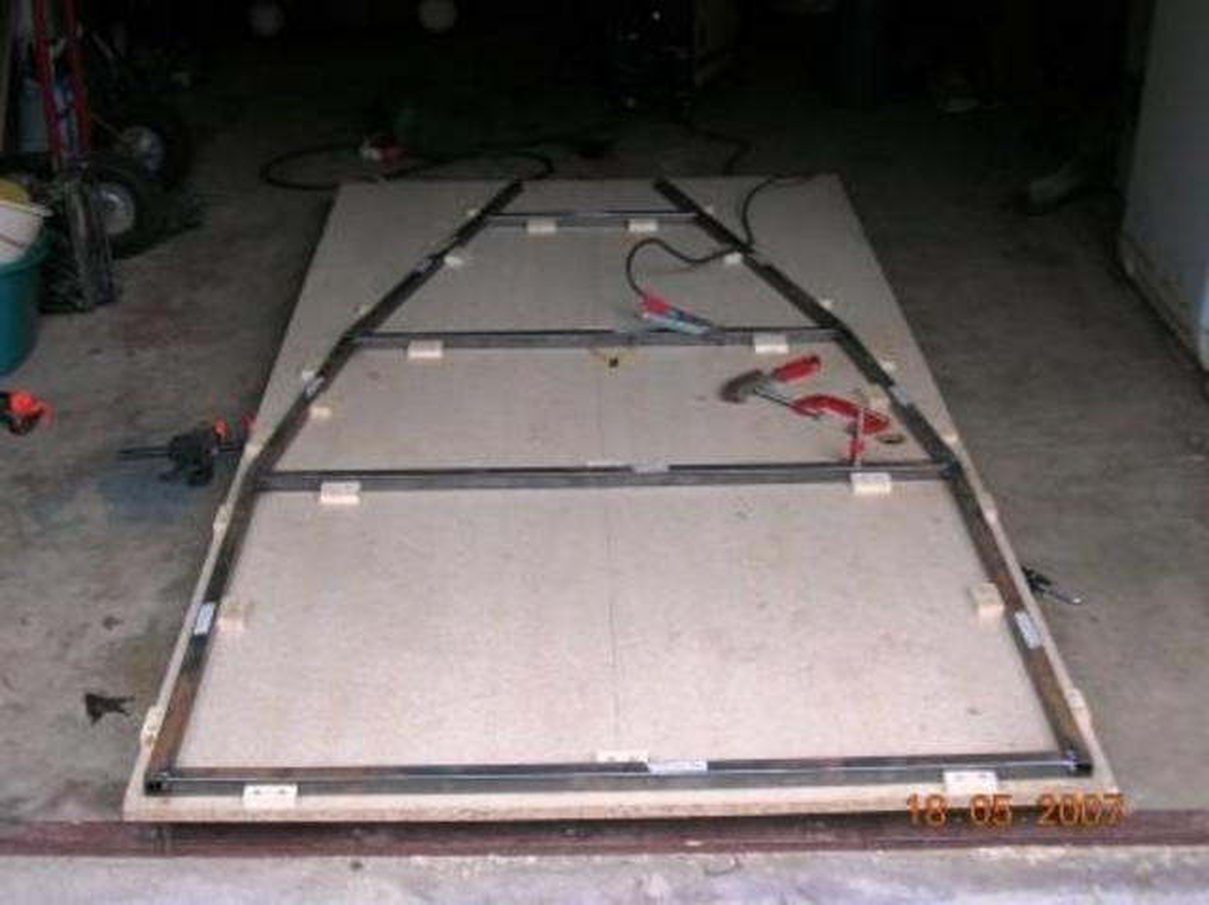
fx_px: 1605
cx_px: 604
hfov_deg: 41.3
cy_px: 452
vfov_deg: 31.5
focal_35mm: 46
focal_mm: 7.7
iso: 50
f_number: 3.2
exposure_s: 1/68
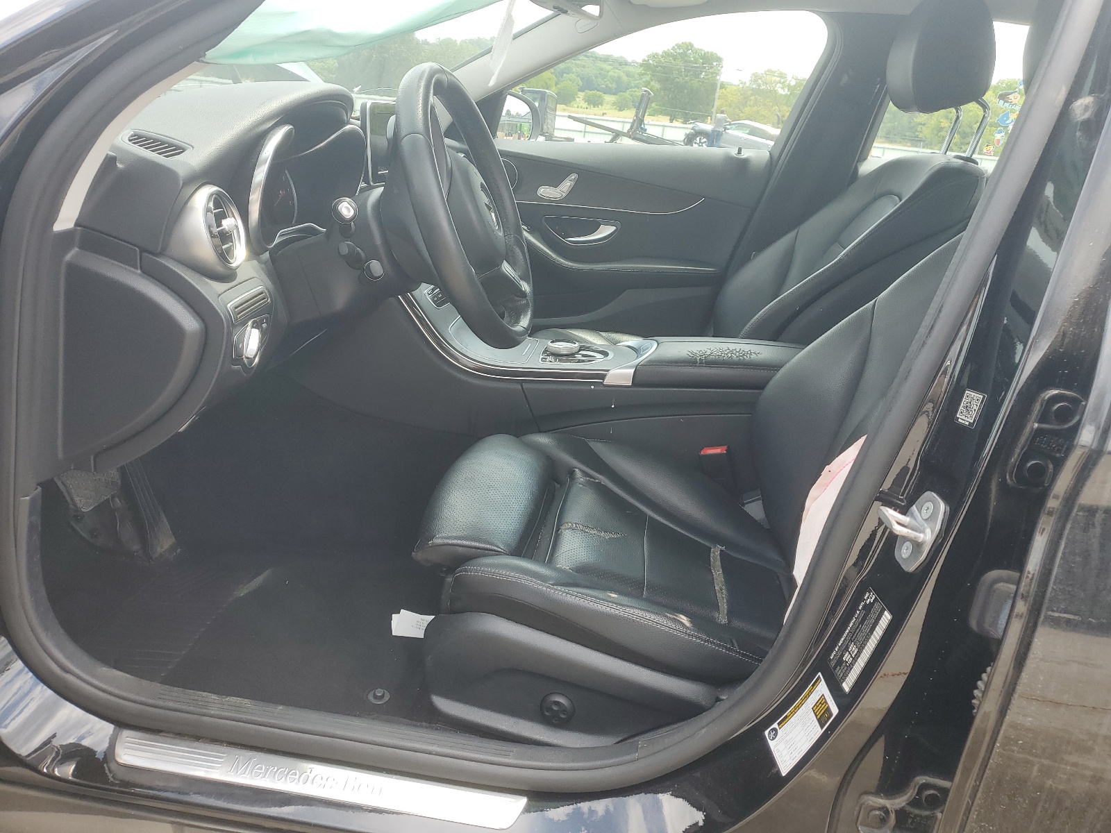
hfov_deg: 67.3
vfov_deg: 53.1
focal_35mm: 26
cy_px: 416
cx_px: 556
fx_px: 834
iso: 50
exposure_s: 1/526
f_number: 1.5
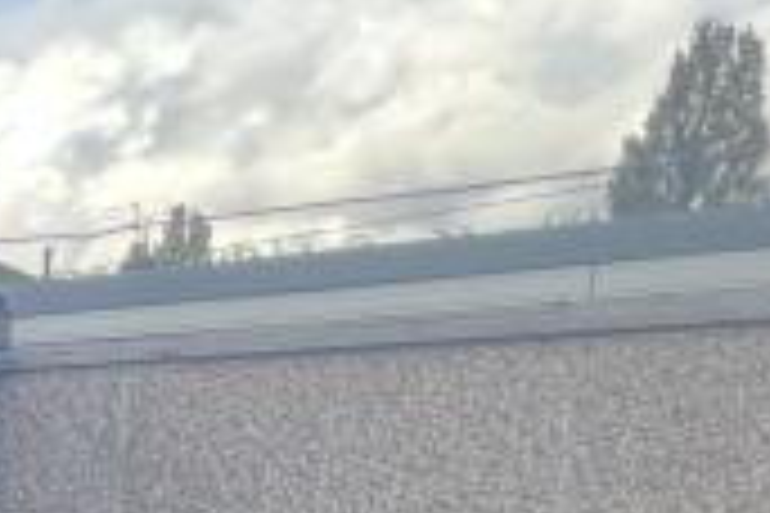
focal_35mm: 81
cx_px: -1117
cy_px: 850
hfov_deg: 14.6
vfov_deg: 15.1
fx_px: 1732
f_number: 1.8
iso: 32
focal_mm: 1.57
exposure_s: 1/348
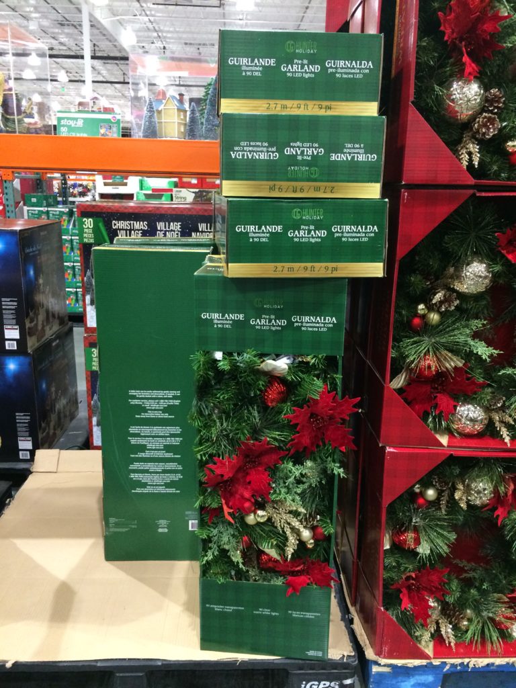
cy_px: 344
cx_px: 258
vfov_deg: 61.7
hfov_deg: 48.2
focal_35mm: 29
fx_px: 576
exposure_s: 1/30
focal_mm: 4.15
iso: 200
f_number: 2.2
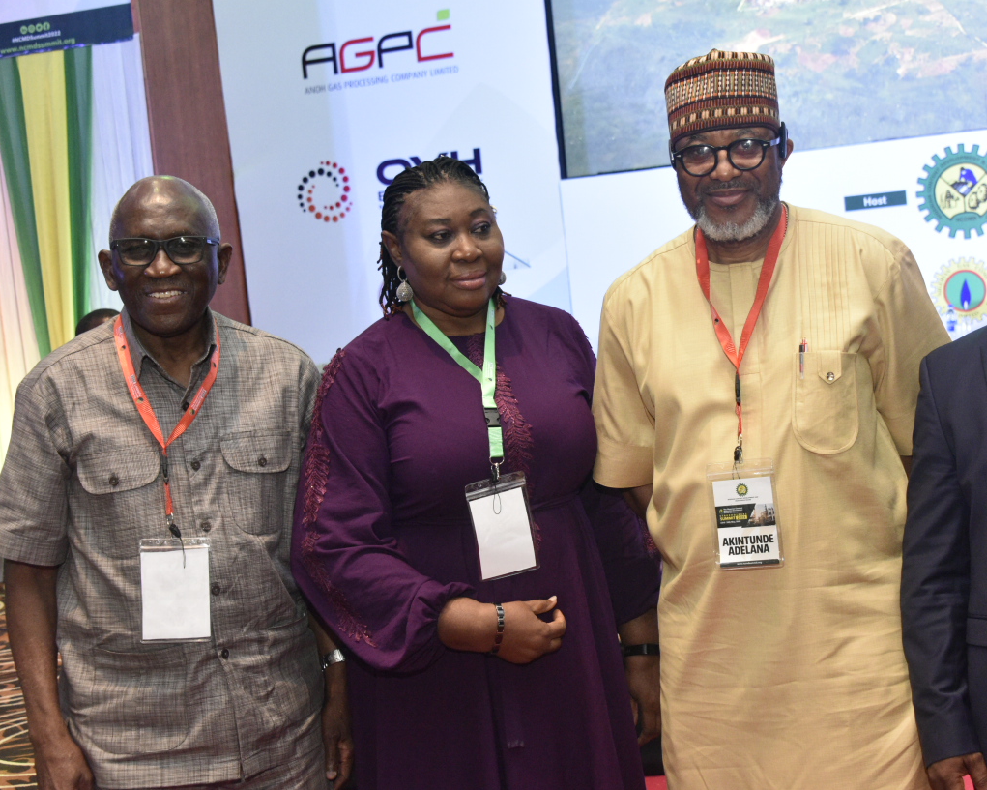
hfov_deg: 35.2
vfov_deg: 28.6
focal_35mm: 53
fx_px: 1548
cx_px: 607
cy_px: 402
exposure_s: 1/100
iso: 6400
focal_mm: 45
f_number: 7.1
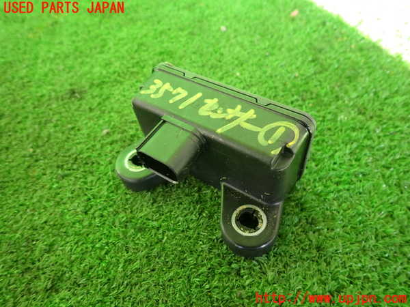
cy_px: 154
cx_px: 205
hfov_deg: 69.4
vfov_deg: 54.9
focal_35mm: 25
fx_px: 296
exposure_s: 1/60
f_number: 2
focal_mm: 4.5
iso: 100
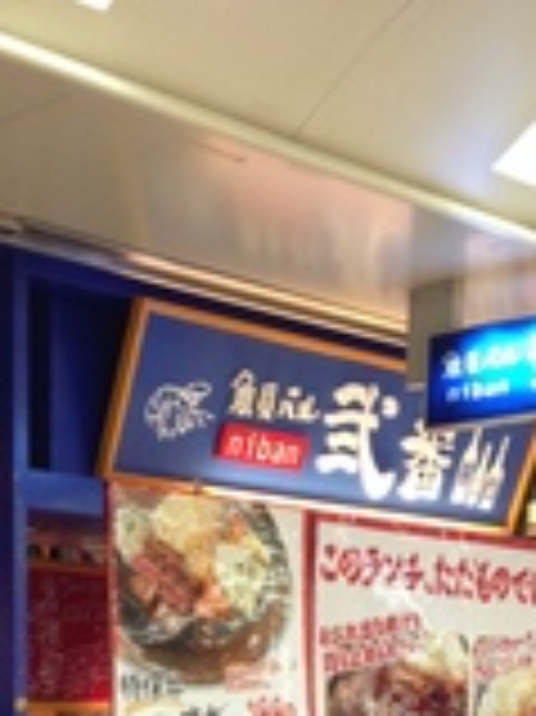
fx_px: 1716
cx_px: 5
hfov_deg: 17.4
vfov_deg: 21.7
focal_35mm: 83
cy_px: 883
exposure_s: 1/20
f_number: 2.4
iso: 125
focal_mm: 4.12
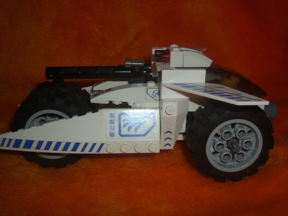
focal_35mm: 41
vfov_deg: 35.1
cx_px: 144
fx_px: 341
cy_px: 108
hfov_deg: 45.8
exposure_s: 1/60
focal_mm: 6.8
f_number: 4.6
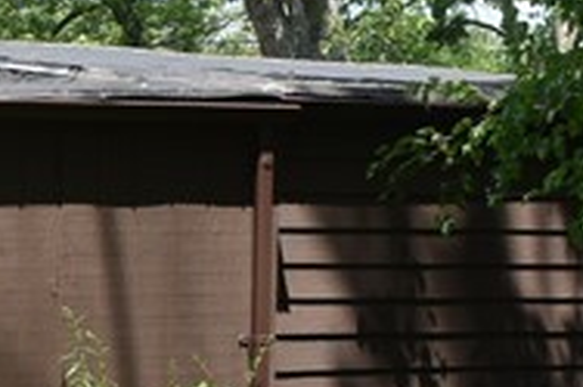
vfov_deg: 8.7
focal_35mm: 156
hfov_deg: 11.8
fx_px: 2524
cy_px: 437
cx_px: -580
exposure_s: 1/200
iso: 100
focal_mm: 18
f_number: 7.1
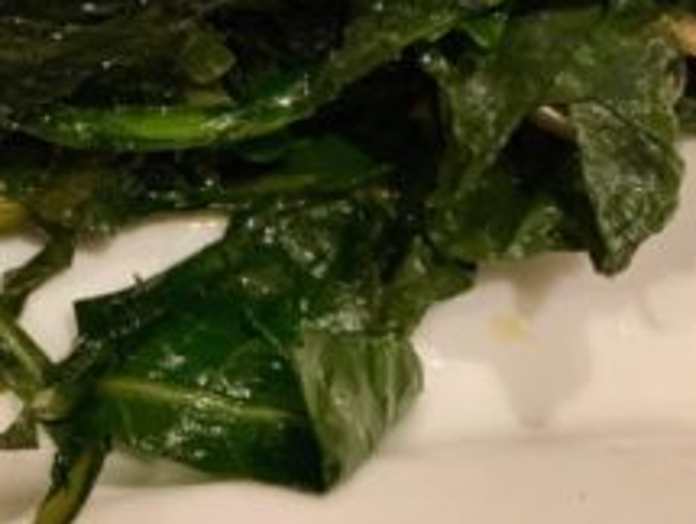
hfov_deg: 28.6
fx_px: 1289
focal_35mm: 64
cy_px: -87
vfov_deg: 21.5
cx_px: 23
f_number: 1.8
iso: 640
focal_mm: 4.25
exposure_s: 1/17
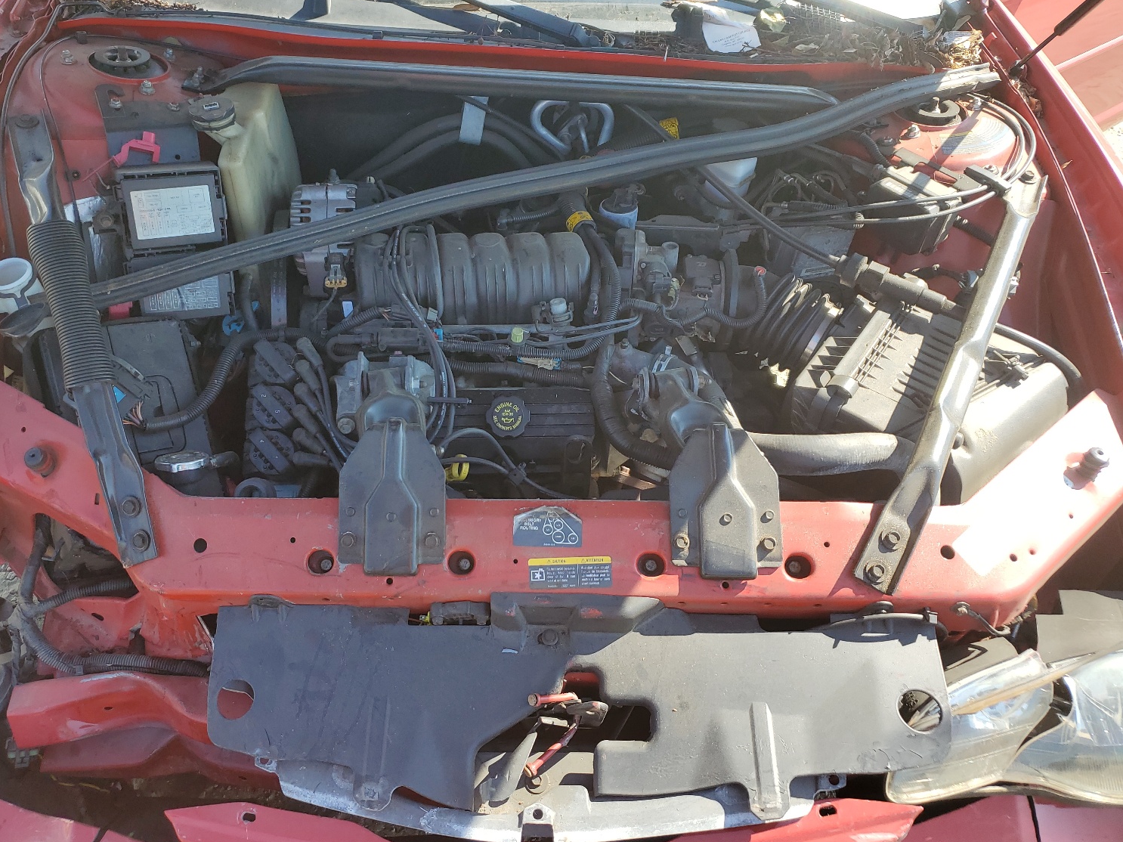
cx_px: 519
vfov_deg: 49.7
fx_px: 908
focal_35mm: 28
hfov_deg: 63.4
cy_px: 434
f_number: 1.5
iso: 50
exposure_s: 1/625
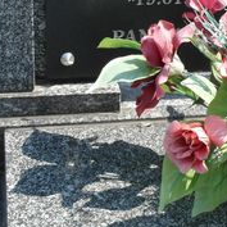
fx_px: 853
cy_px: -24
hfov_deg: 15.0
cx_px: 192
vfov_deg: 14.8
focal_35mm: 115
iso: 80
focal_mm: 7.8
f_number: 4.2
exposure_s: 1/350
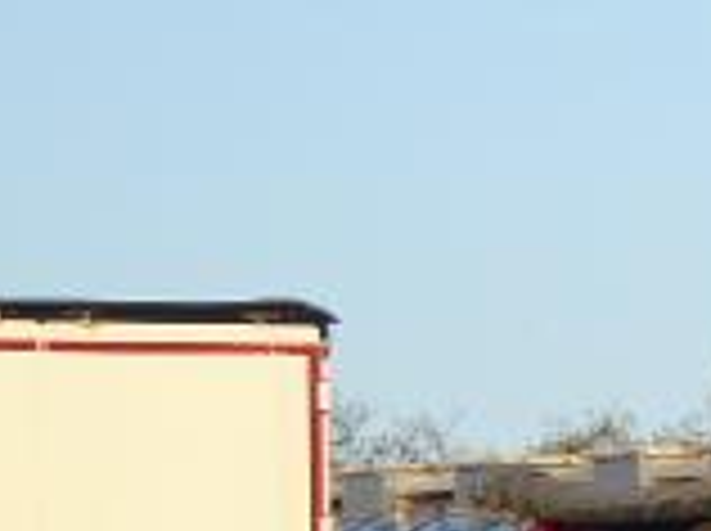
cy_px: 752
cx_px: 1278
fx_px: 8142
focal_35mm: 397
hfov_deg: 4.9
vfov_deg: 3.7
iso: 80
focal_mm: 16.1
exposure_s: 1/200
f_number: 4.9
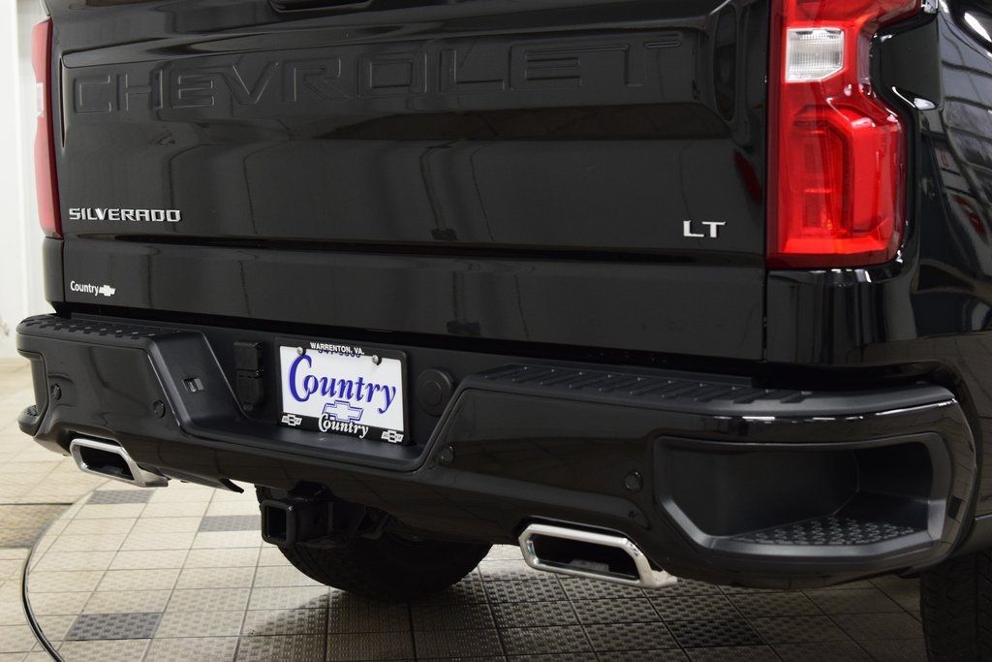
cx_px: 496
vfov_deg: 25.1
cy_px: 331
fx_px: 1488
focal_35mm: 54
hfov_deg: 36.9
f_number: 4
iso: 1600
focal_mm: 36
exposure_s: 1/60
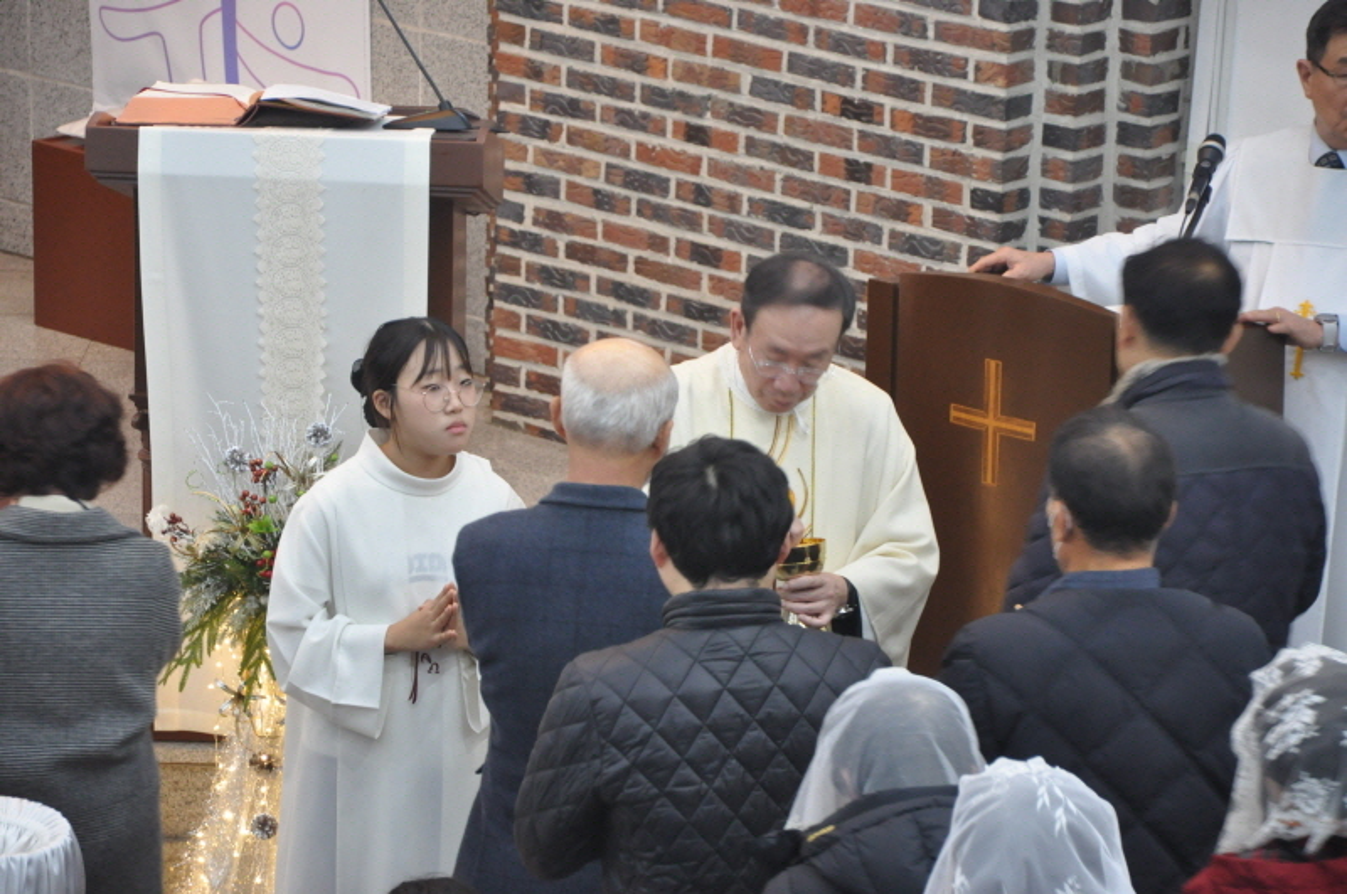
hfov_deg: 13.1
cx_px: 674
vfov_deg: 8.7
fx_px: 5885
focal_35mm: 158
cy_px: 447
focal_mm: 105
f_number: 5.6
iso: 1400
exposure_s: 1/30
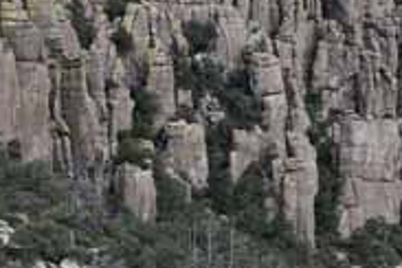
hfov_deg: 6.7
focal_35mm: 302
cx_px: 718
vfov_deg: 4.6
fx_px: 3372
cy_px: 149
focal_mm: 69
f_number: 5
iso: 100
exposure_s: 1/320
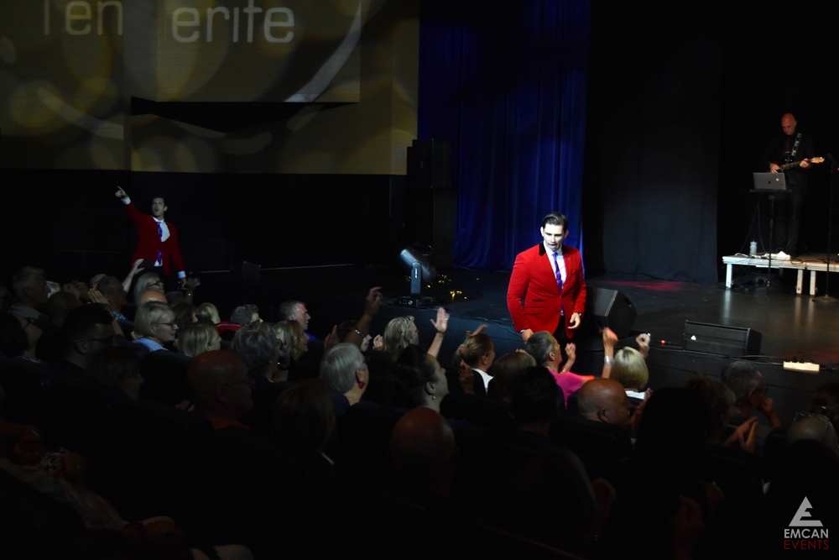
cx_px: 420
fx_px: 909
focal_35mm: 39
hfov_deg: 49.5
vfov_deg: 34.2
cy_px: 280
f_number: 4
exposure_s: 1/60
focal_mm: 26
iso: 1600
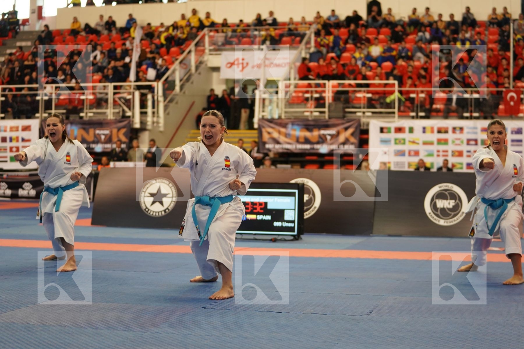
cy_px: 174
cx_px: 262
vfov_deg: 19.5
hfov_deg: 28.8
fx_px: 1019
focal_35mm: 70
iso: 1600
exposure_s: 1/500
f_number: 2.8
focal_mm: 70
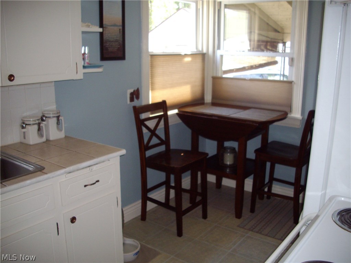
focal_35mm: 37
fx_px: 375
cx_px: 176
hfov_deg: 50.1
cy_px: 132
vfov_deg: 38.7
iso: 160
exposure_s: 1/50
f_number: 2.8
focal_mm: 6.2
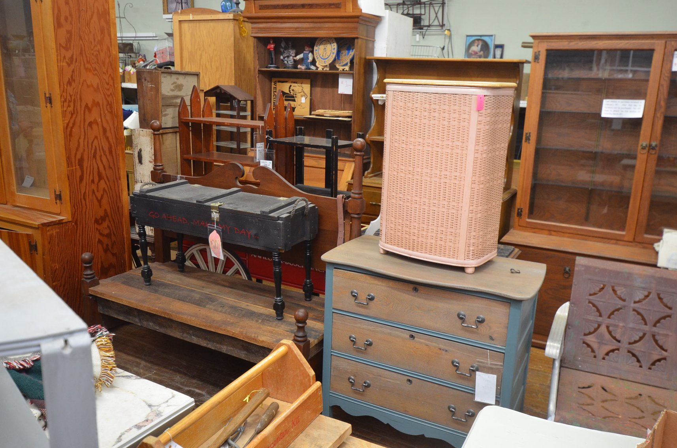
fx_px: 535
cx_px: 338
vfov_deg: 45.5
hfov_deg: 64.7
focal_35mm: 28
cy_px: 224
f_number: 4.2
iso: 900
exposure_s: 1/60
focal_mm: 19
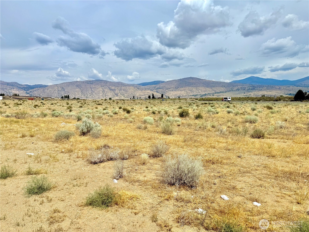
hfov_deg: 71.6
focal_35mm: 24
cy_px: 116
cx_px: 154
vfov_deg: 56.8
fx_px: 214
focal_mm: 6.76
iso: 80
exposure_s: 1/10309
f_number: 1.78
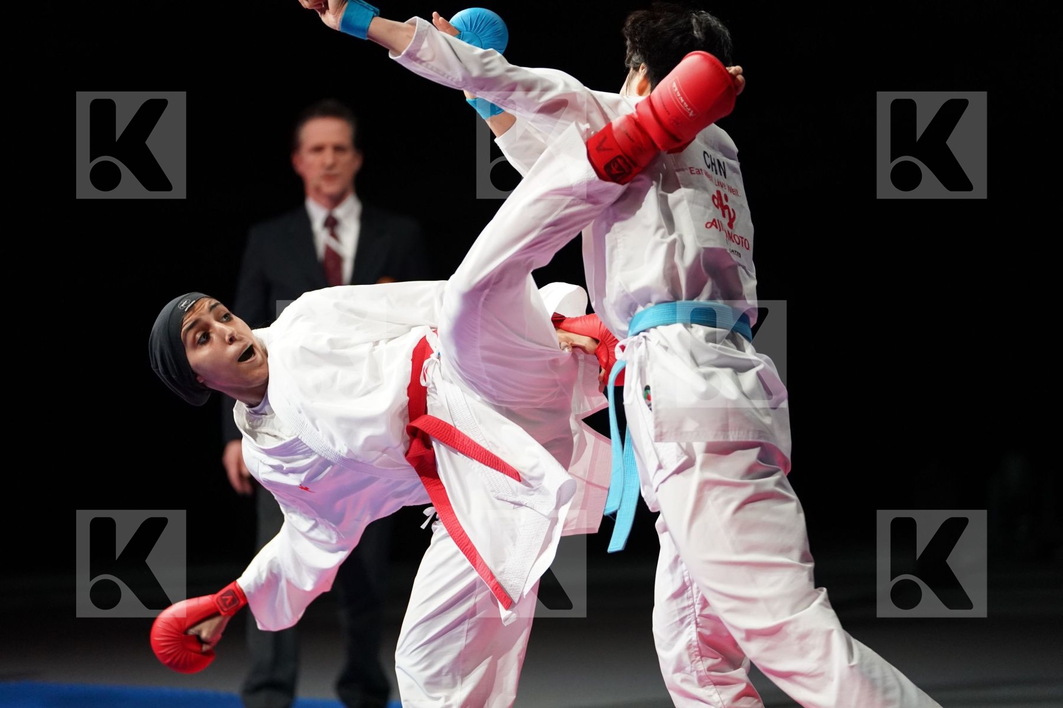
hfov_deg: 12.3
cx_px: 532
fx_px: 4931
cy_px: 354
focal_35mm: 167
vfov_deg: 8.2
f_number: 2.8
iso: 4000
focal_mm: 167
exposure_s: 1/1000
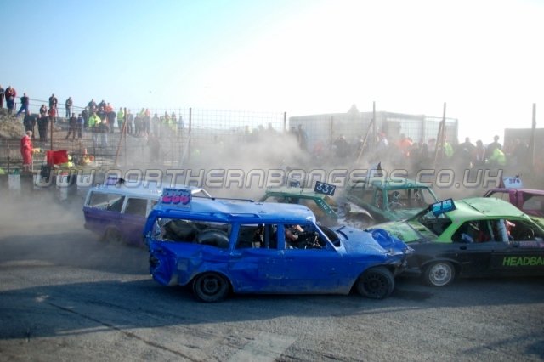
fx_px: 408
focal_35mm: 27
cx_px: 272
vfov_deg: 47.9
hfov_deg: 67.4
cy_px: 181
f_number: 4
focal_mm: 18
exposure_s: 1/1000
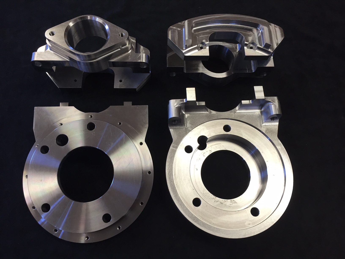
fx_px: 289
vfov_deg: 48.2
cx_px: 172
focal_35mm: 29
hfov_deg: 61.7
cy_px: 130
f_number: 2.2
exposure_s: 1/33
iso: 50
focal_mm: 4.15
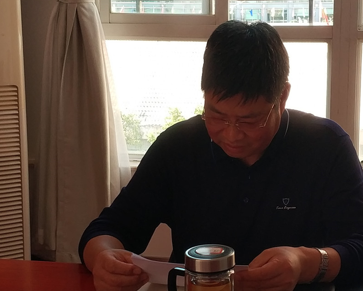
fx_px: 430
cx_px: 220
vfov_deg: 37.3
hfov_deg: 45.5
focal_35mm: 40
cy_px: 157
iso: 100
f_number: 2
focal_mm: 4.5
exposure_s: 1/130
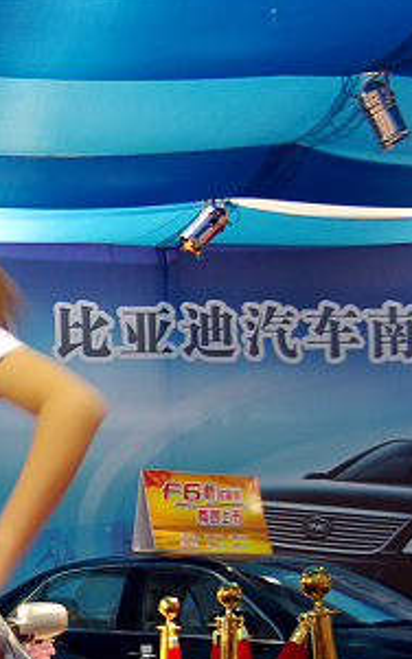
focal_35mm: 103
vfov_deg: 20.1
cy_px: 490
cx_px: -147
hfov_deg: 12.3
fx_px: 1851
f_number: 2.8
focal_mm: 26
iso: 250
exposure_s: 1/15
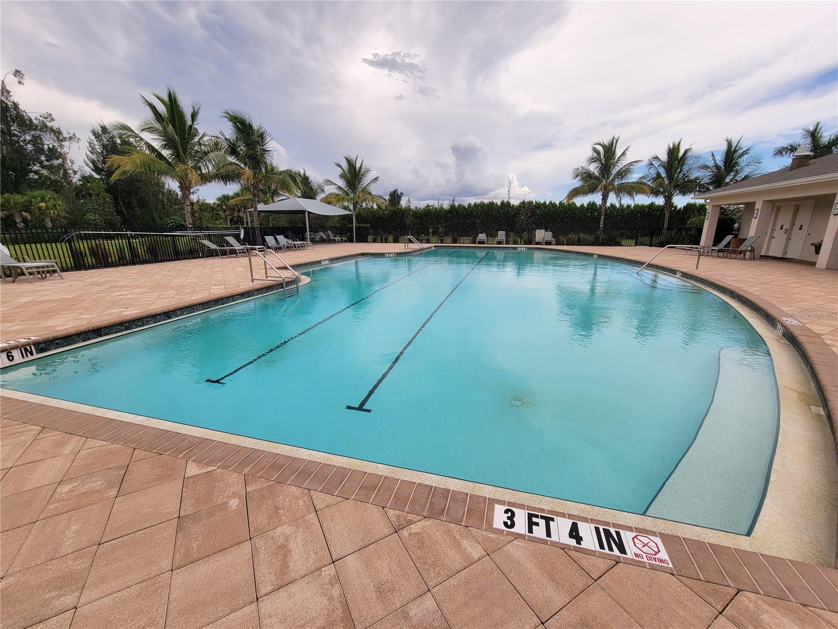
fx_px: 315
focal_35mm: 13
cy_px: 314
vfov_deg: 89.9
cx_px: 419
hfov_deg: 106.2
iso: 50
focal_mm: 2.2
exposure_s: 1/2077
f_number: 2.2
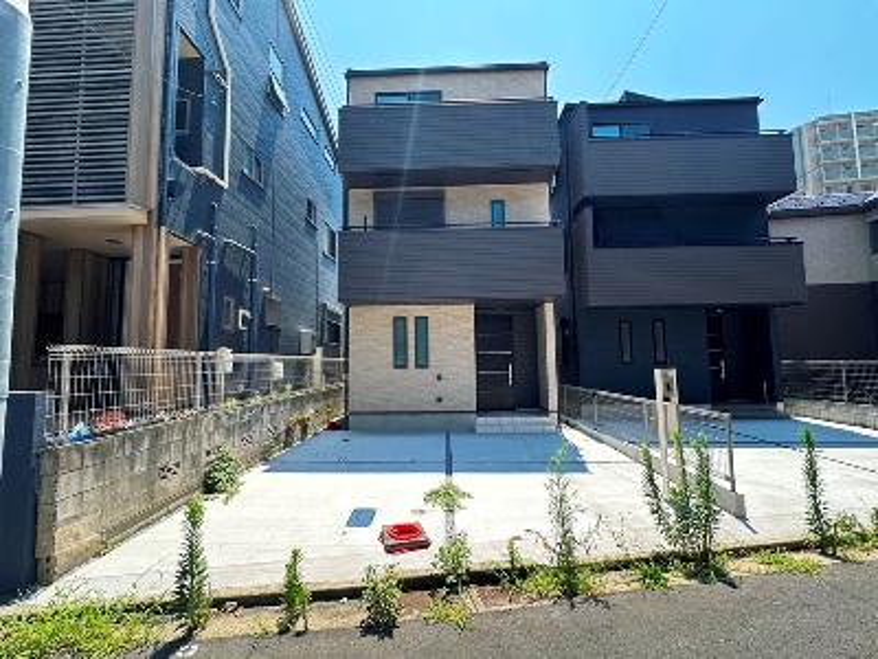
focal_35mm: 14
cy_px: 330
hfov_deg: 102.1
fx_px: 355
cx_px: 439
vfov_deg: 85.7
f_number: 2.2
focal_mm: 2.22
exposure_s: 1/509
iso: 40
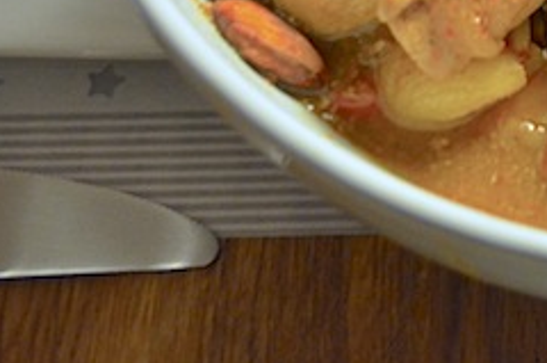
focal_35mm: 120
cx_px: 716
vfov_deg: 10.8
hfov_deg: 16.2
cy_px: -233
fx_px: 1820
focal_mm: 24
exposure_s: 1/20
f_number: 4
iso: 1600
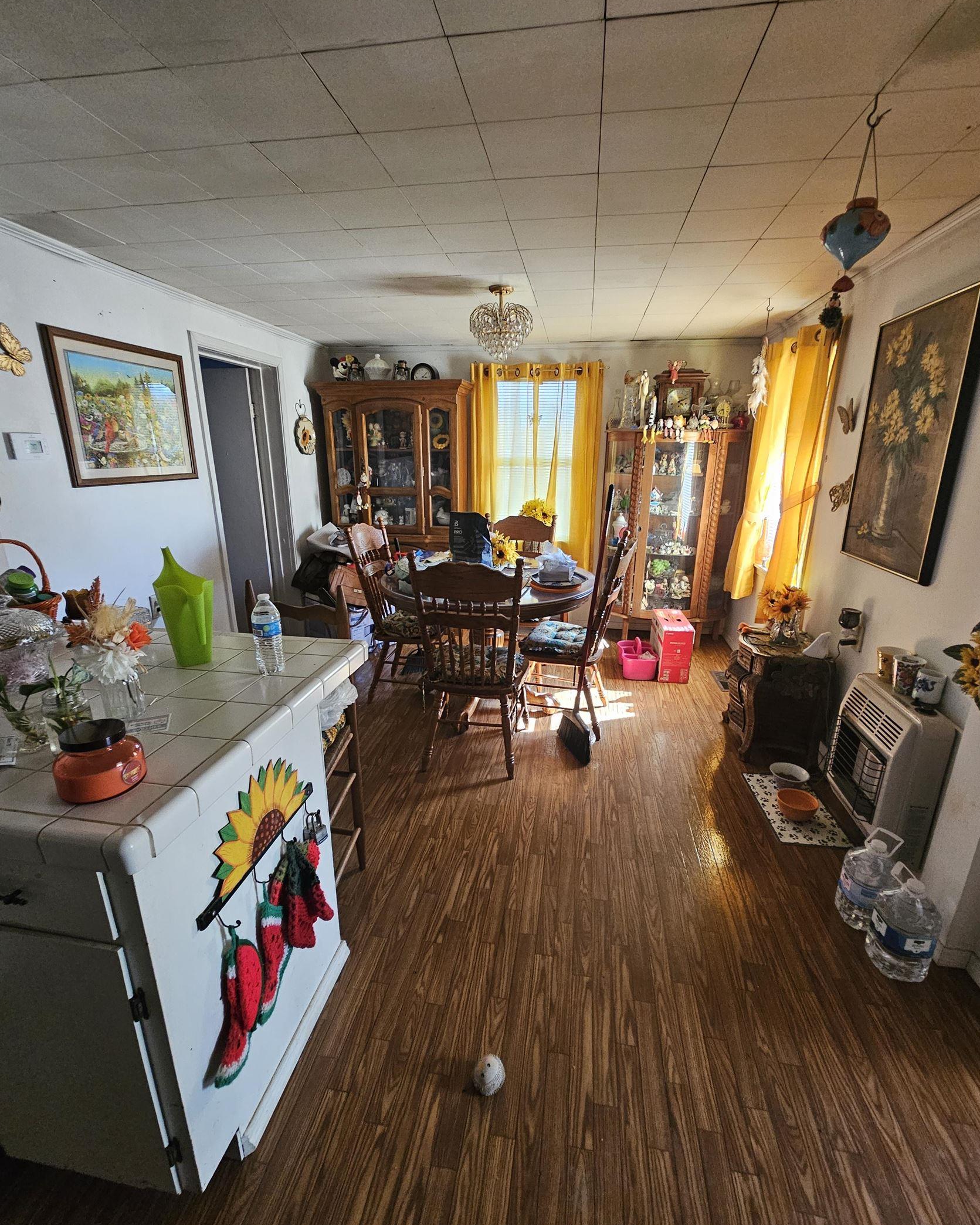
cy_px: 623
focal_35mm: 14
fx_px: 507
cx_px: 497
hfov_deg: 88.0
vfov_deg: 100.7
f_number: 2.2
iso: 400
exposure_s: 1/40
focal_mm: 2.2
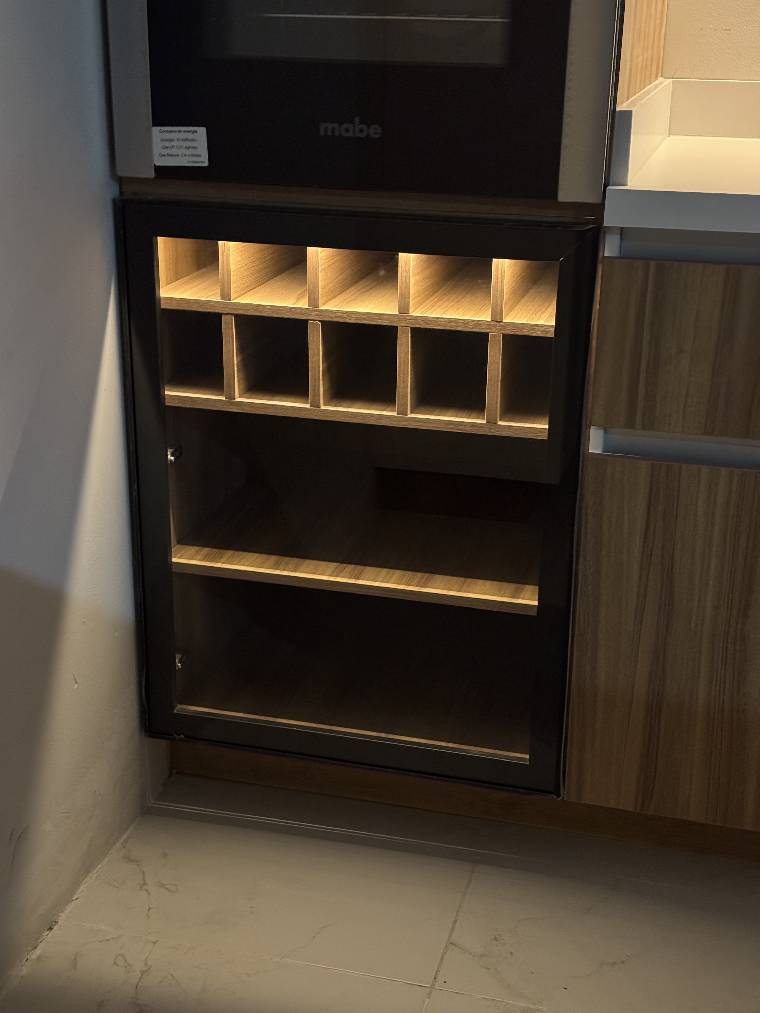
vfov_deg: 39.7
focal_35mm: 48
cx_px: 380
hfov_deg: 30.3
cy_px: 506
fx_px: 1405
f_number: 1.78
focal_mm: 6.76
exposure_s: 1/24
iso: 800
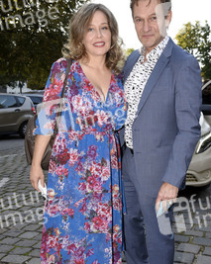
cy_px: 162
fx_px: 352
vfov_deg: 41.0
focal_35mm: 45
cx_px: 116
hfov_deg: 33.4
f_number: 6.3
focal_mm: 32
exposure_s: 1/160
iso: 500
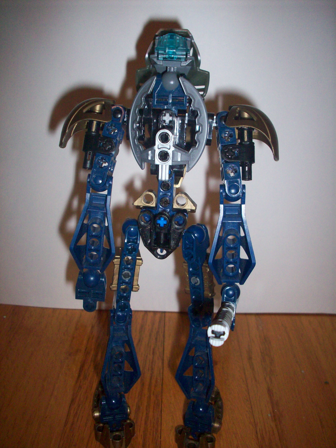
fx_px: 479
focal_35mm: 37
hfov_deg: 38.7
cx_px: 168
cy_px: 224
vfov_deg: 50.1
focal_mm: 6.2
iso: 160
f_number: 2.8
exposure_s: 1/64
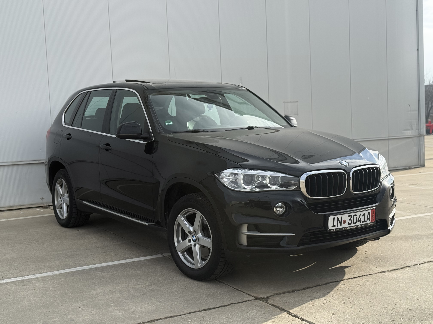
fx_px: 600
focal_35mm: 48
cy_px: 162
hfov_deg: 39.7
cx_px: 216
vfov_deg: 30.3
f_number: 1.78
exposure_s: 1/3534
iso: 80
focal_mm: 6.76
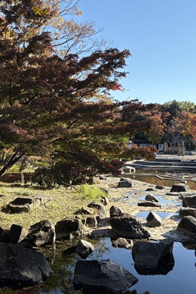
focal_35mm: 43
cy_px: 132
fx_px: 351
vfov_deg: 45.4
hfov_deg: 31.2
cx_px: 97
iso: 50
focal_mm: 5.96
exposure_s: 1/1626
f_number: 1.6
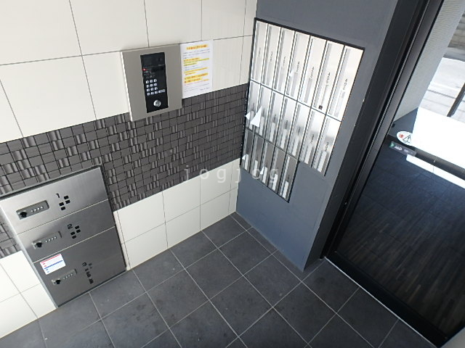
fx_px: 282
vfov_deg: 63.4
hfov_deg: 79.0
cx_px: 232
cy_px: 174
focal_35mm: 21
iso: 200
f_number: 3.5
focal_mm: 3.7
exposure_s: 1/40
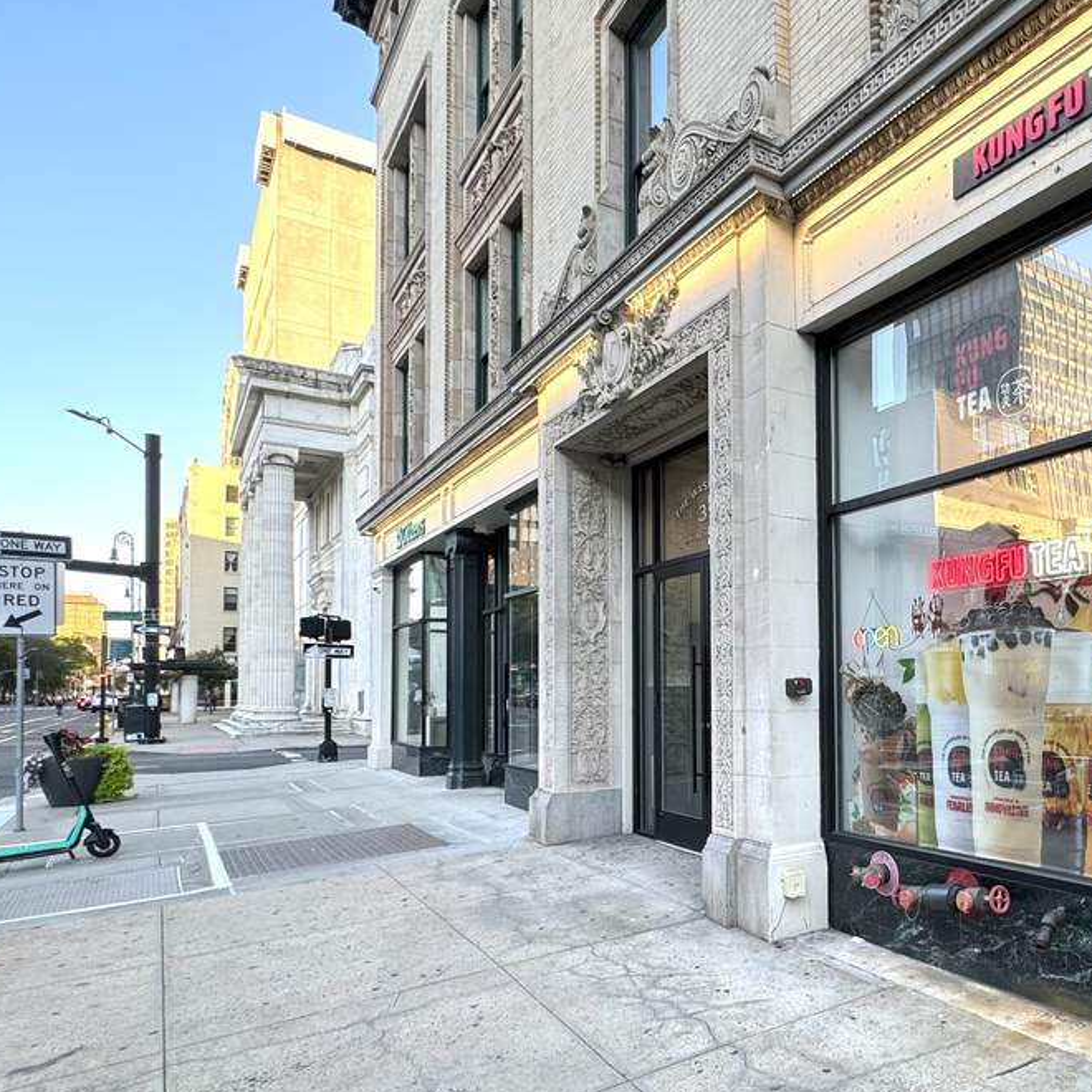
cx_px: 852
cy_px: 599
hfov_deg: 60.5
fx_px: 857
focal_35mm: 24
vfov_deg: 64.9
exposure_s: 1/120
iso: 50
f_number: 2.2
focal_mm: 2.22
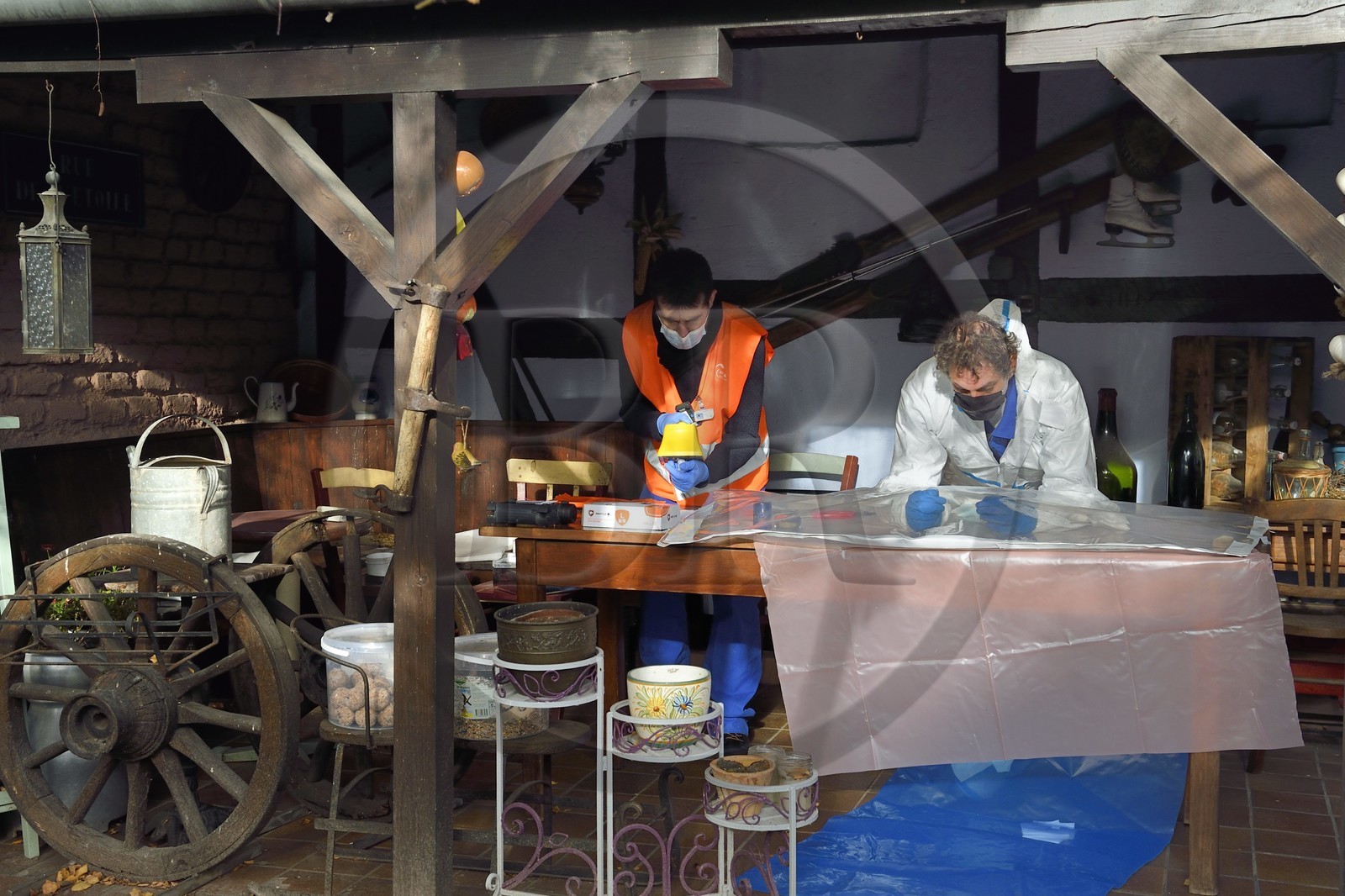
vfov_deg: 31.9
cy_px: 448
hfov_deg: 46.4
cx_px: 672
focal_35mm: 42
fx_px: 1569
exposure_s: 1/320
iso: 800
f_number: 10
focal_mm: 42
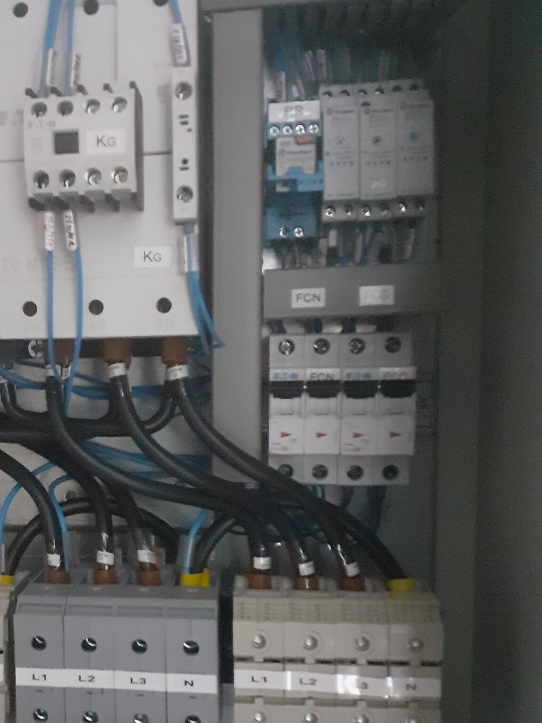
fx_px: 939
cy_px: 461
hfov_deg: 31.3
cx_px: 102
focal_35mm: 45
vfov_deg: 41.7
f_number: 1.9
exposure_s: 1/17
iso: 1250
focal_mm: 3.6
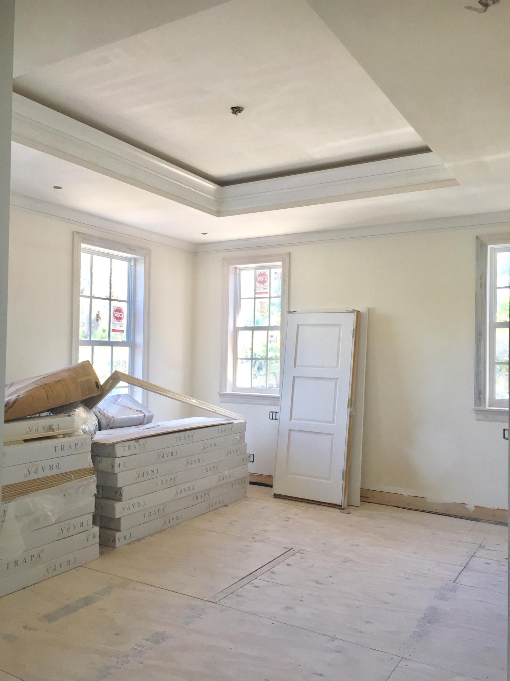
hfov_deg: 48.2
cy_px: 340
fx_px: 570
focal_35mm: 29
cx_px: 255
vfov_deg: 61.7
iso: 32
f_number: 2.2
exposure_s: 1/40
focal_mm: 4.15
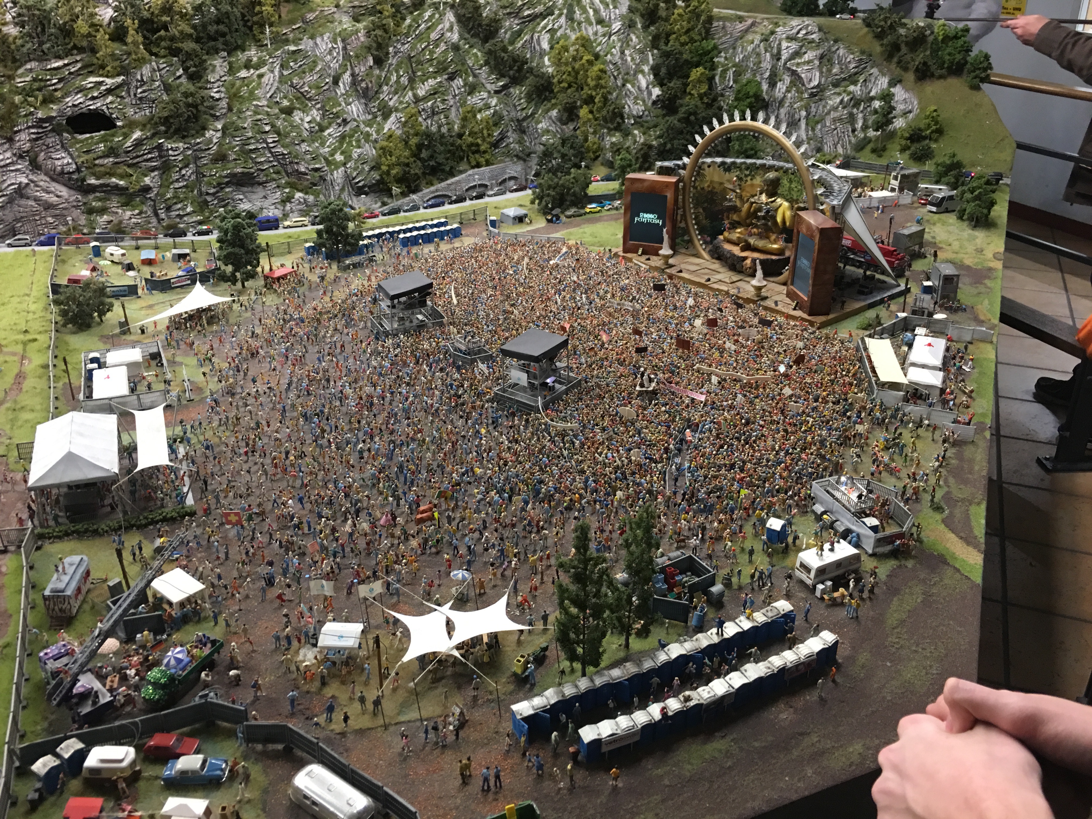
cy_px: 410
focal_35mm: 29
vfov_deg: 48.2
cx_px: 546
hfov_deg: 61.7
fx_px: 915
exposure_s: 1/17
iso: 100
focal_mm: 4.15
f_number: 2.2
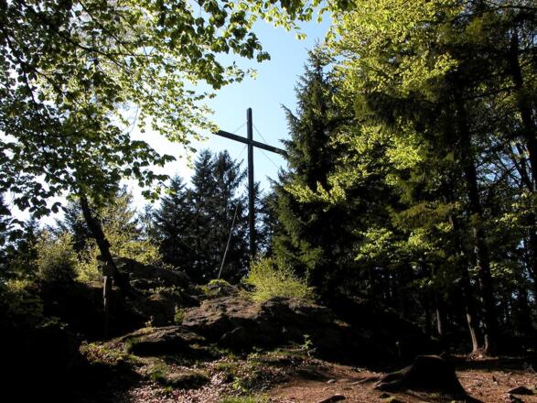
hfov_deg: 52.6
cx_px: 268
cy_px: 202
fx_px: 543
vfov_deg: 40.7
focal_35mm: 35
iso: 100
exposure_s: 1/196
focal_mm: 8.9
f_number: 7.1
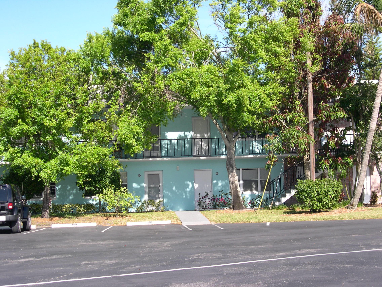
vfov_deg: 23.7
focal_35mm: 62
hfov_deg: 31.2
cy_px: 144
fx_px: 684
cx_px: 191
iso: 100
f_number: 3.5
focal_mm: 13.2
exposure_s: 1/562
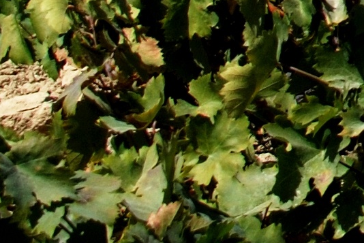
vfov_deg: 4.2
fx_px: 3194
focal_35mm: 316
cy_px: -514
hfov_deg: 6.1
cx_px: 1026
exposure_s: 1/500
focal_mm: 29
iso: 200
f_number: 11
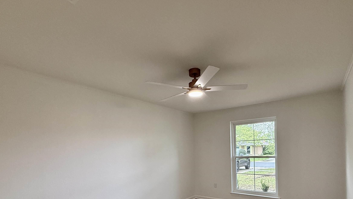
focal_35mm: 20
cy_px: 153
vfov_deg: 53.0
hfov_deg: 86.4
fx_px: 187
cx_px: 193
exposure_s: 1/120
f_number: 2.2
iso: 250
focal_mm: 2.22
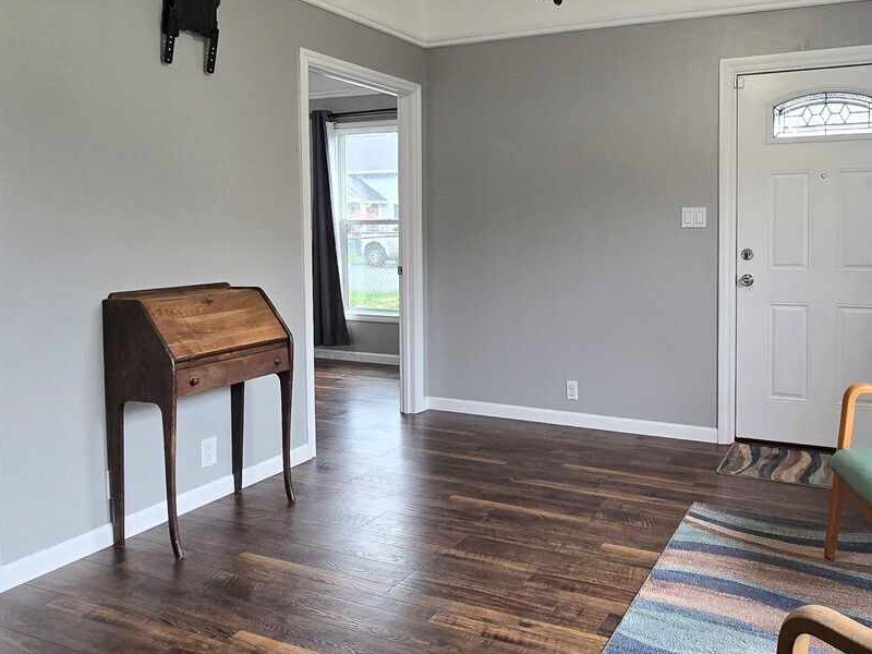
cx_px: 553
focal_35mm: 26
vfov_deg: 52.7
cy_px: 265
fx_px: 655
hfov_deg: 66.2
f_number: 2.2
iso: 125
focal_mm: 2.2
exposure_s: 1/60
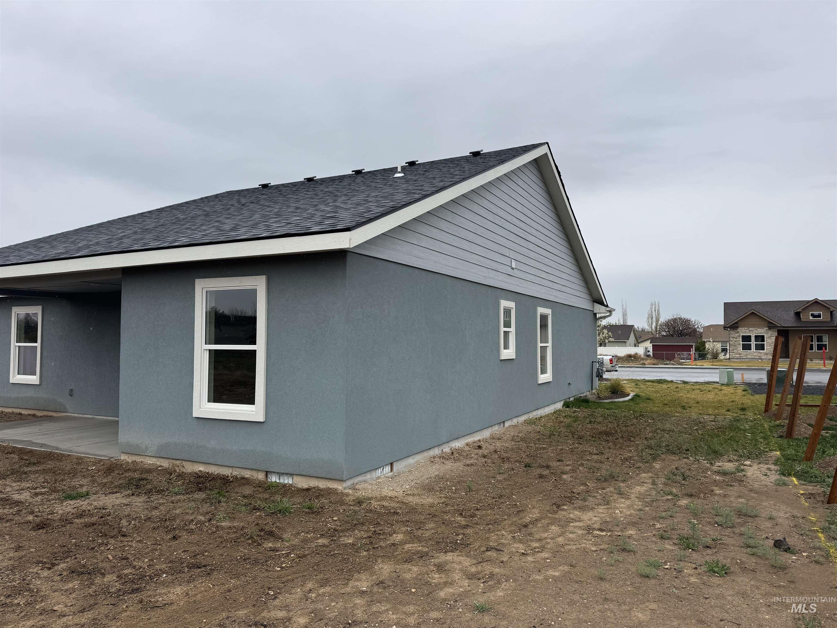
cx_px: 418
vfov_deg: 56.8
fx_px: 580
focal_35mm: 24
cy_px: 314
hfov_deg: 71.6
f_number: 1.78
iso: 80
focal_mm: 6.76
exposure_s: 1/1678
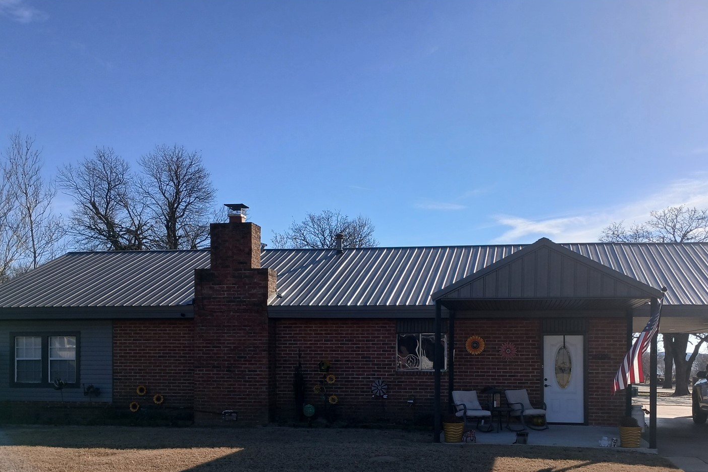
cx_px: 403
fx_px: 728
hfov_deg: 51.7
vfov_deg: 35.1
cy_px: 359
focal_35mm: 37
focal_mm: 3.98
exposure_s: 1/984
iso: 20
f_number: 1.8
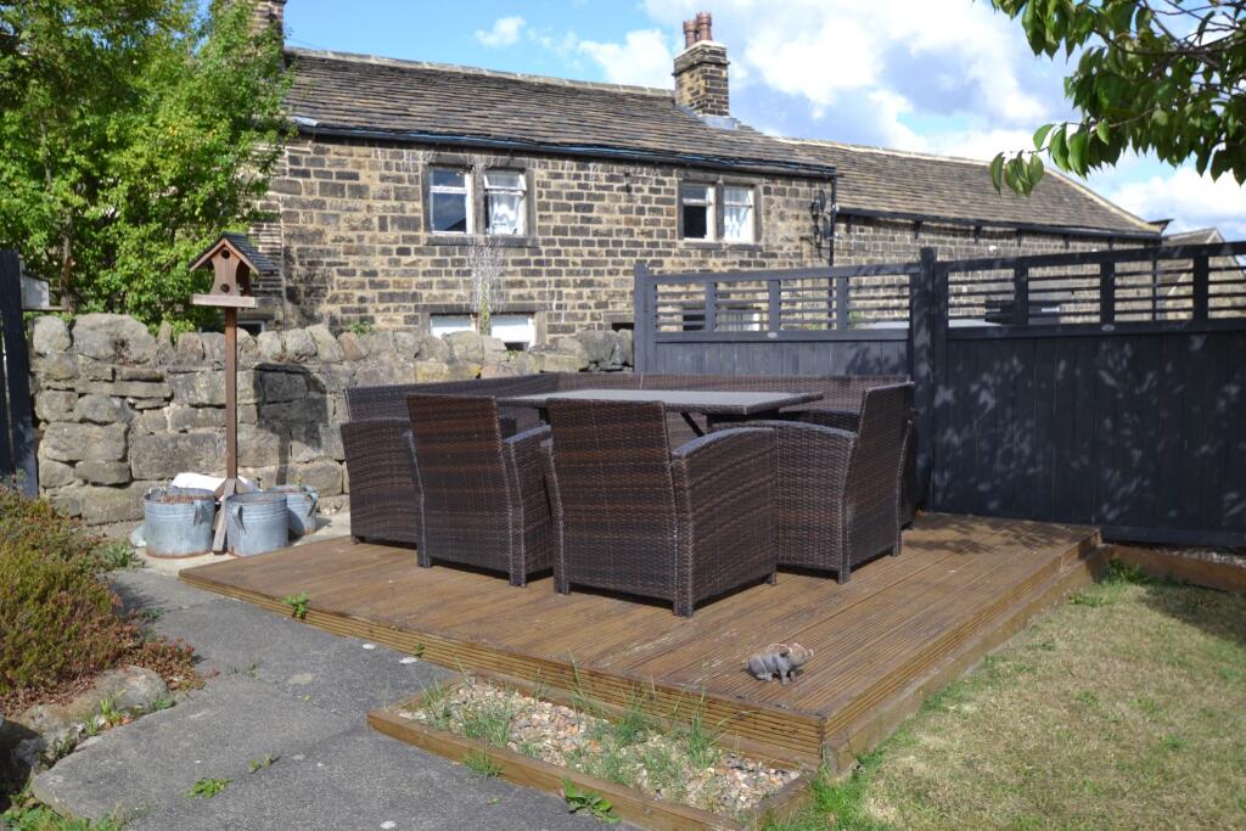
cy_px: 416
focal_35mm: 28
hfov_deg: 64.5
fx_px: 986
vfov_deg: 45.7
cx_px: 623
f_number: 6.3
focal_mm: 19
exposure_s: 1/160
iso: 100
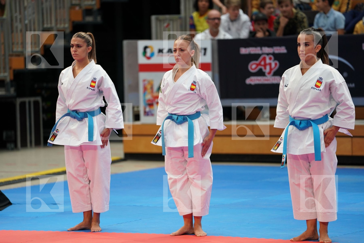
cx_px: 182
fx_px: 2022
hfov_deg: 10.3
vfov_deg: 6.9
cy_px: 122
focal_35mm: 200
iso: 1000
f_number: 2.8
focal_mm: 200
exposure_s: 1/500
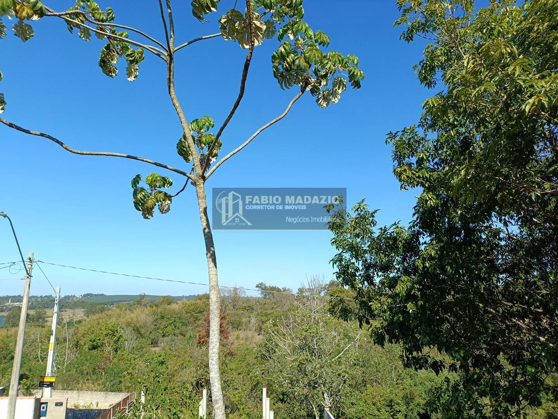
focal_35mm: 25
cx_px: 279
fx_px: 403
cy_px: 210
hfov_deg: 69.4
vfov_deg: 54.9
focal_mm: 4.71
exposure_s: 1/481
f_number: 1.7
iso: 50
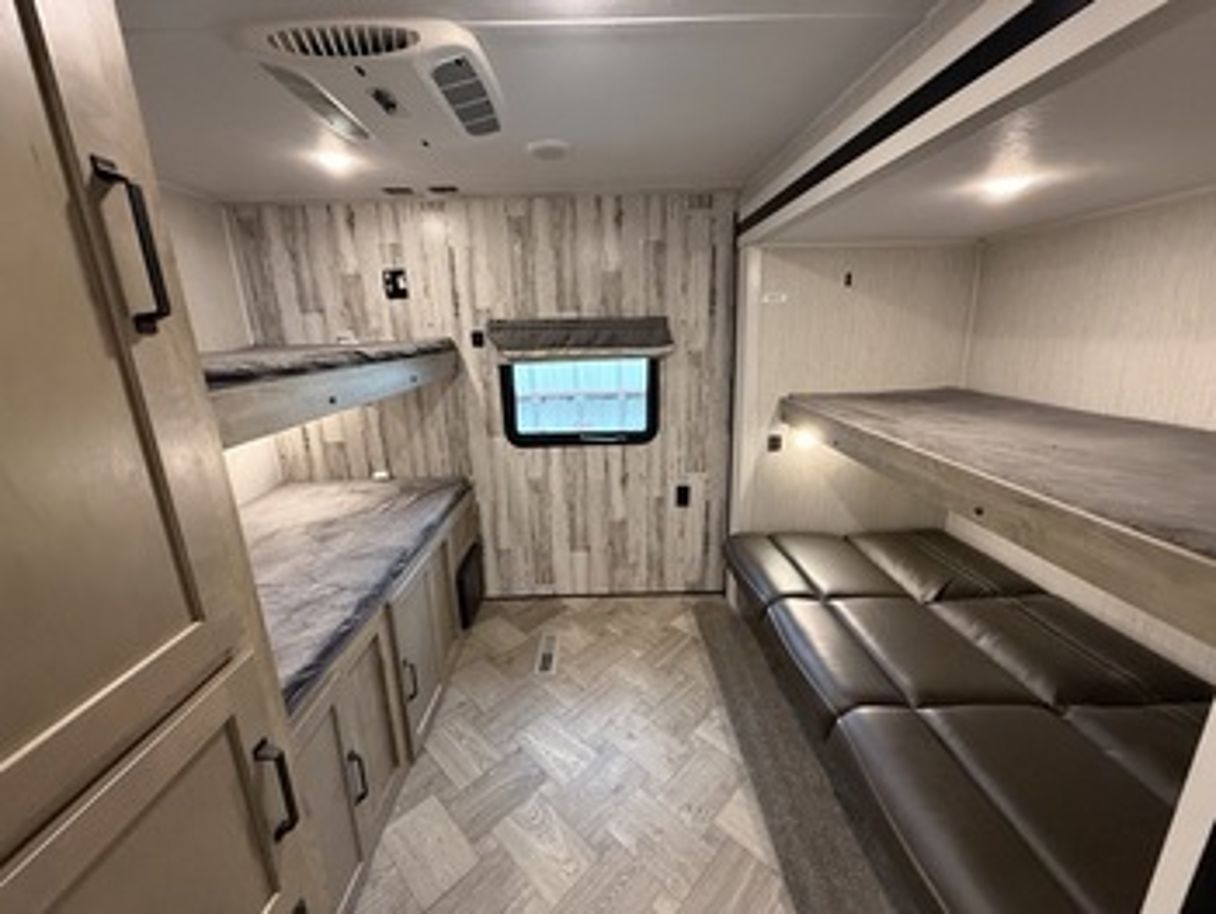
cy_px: 457
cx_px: 608
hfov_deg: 102.0
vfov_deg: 85.7
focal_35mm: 14
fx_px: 492
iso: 500
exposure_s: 1/60
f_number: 2.2
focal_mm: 2.22
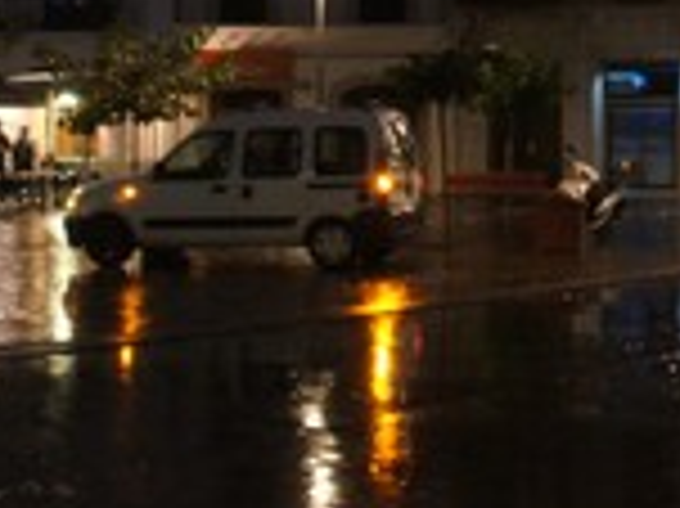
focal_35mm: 79
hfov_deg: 23.9
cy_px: -16
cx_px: 648
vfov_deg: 18.1
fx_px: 1551
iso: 1600
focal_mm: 18
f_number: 3.5
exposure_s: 1/10
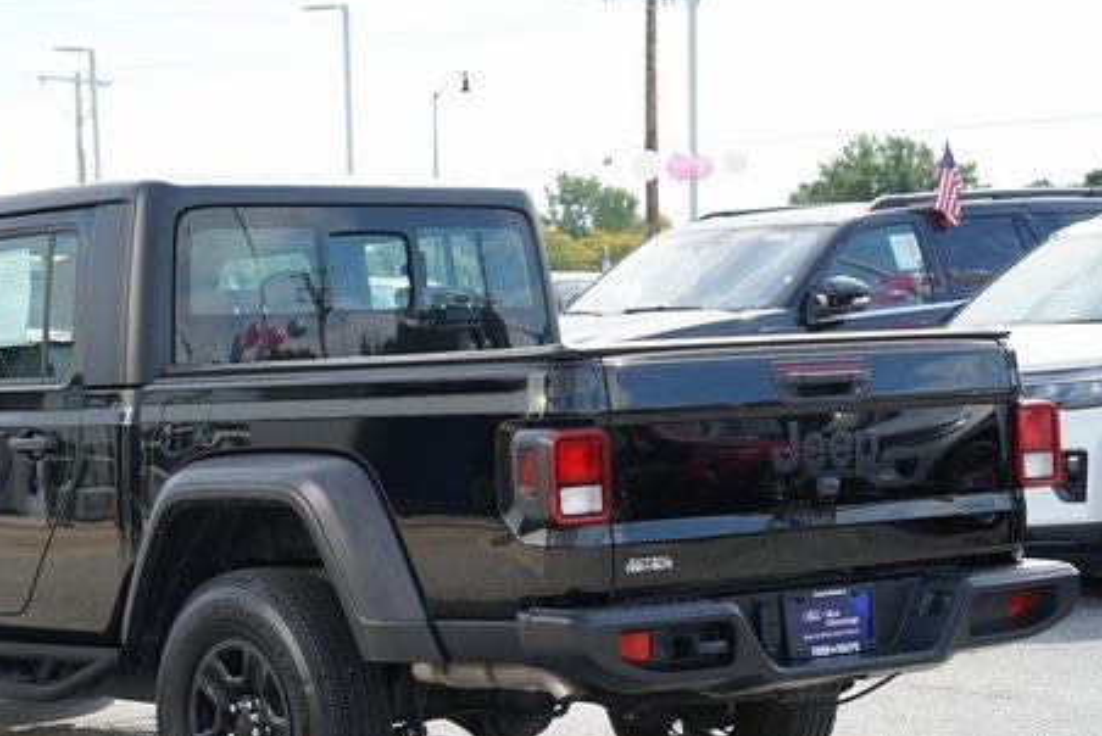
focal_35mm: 92
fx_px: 2818
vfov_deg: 14.9
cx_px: 329
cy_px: 474
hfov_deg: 22.0
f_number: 7.1
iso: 100
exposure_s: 1/125
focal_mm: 65
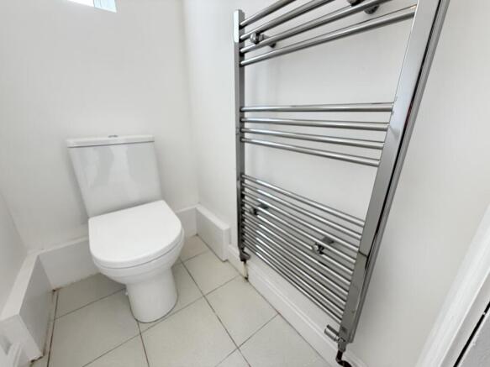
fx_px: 198
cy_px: 184
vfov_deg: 85.7
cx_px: 245
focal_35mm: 14
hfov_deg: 102.1
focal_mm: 2.22
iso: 200
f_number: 2.2
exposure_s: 1/100
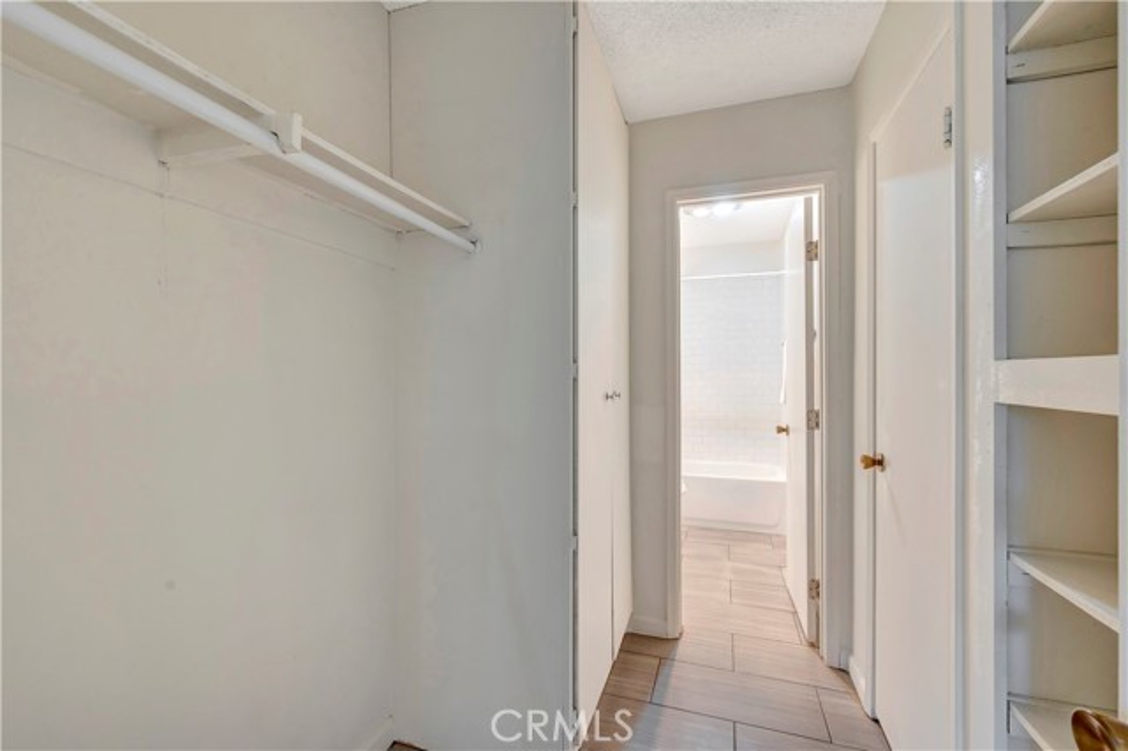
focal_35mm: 15
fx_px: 470
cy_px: 376
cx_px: 564
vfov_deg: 77.3
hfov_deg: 100.4
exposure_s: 1/6
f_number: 8
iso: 400
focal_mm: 15
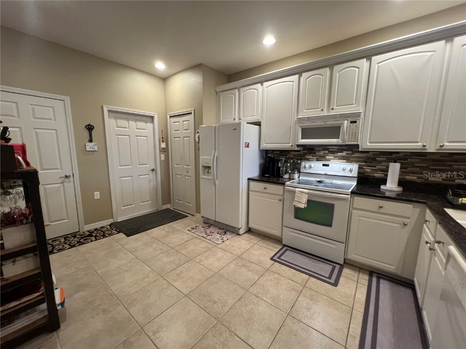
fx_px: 175
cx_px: 233
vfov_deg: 89.9
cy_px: 174
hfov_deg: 106.2
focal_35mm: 13
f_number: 1.8
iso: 250
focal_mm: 1.57
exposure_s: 1/60
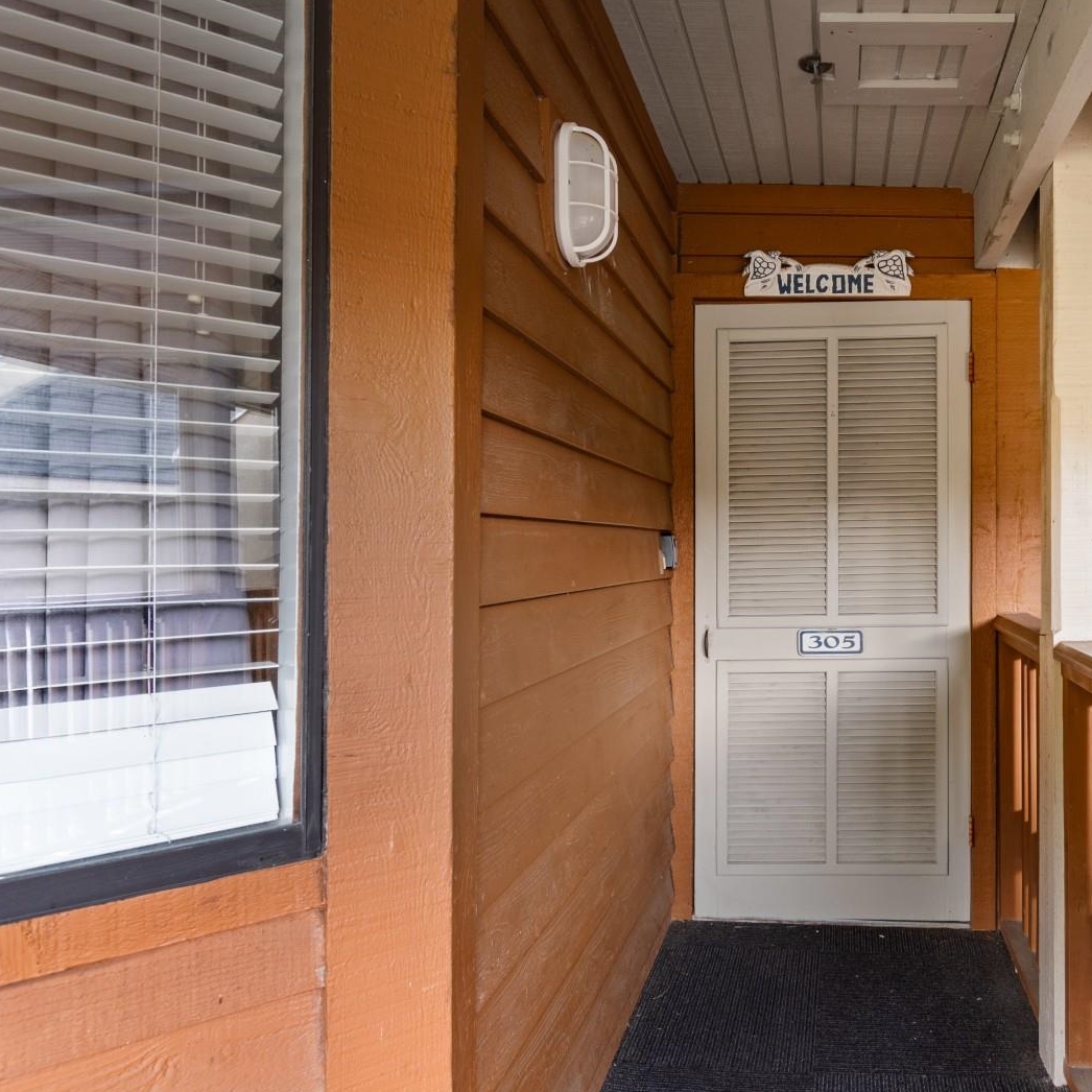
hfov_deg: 59.6
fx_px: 892
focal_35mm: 25
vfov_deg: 62.9
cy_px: 541
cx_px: 815
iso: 100
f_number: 4.8
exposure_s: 2.5
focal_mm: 13
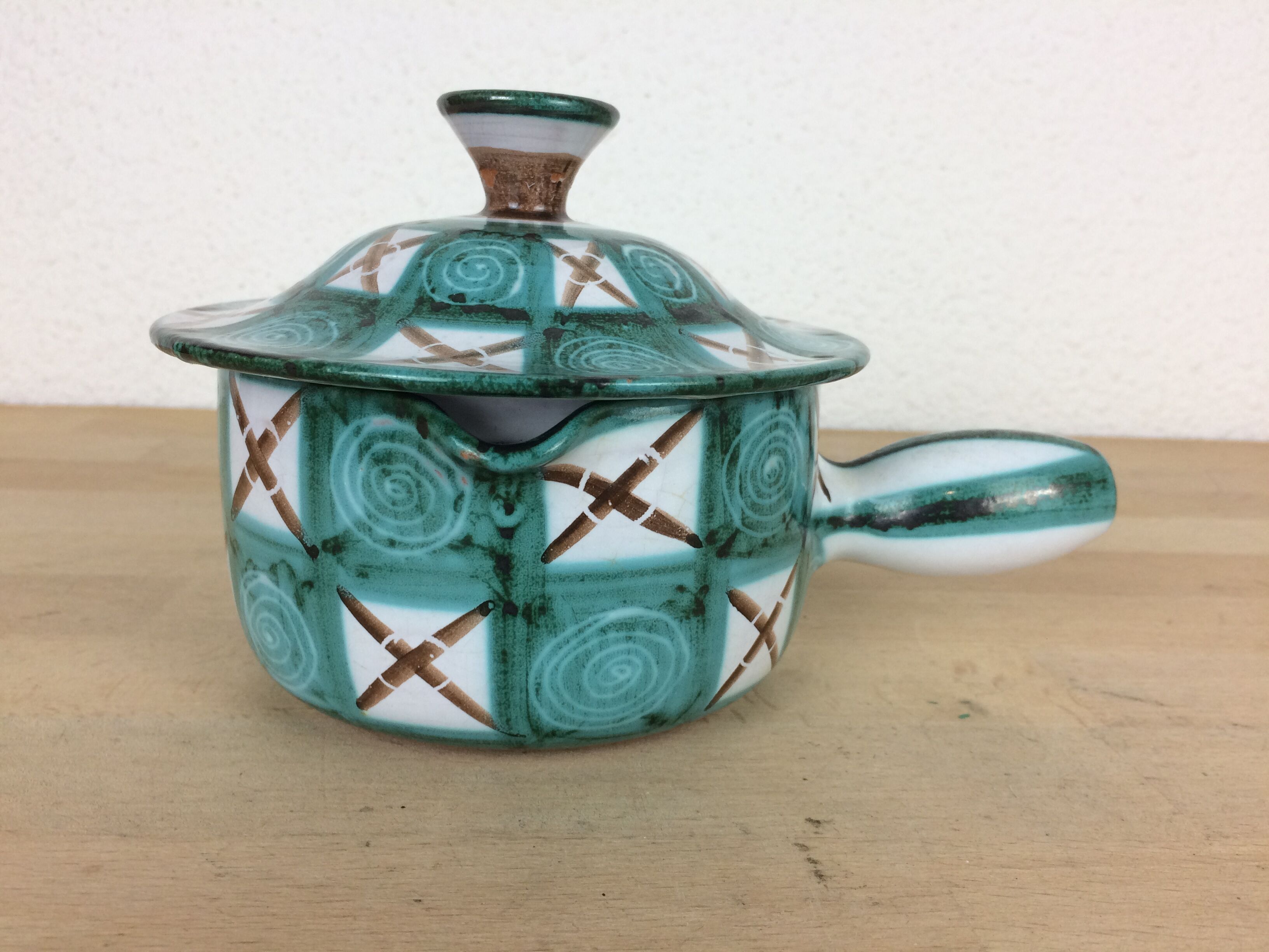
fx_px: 1063
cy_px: 476
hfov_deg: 61.7
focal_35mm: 29
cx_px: 634
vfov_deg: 48.2
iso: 64
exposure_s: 1/100
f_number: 2.2
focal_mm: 4.15
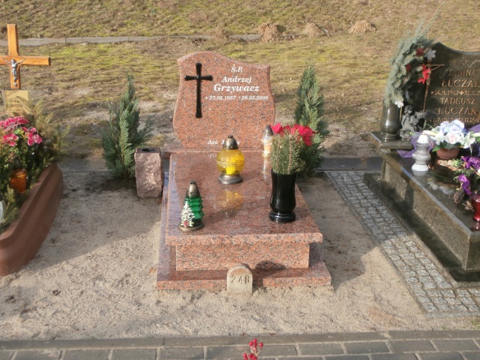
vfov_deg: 30.9
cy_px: 180
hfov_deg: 40.4
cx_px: 240
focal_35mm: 47
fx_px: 652
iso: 100
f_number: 4.2
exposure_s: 1/200
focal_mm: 8.29
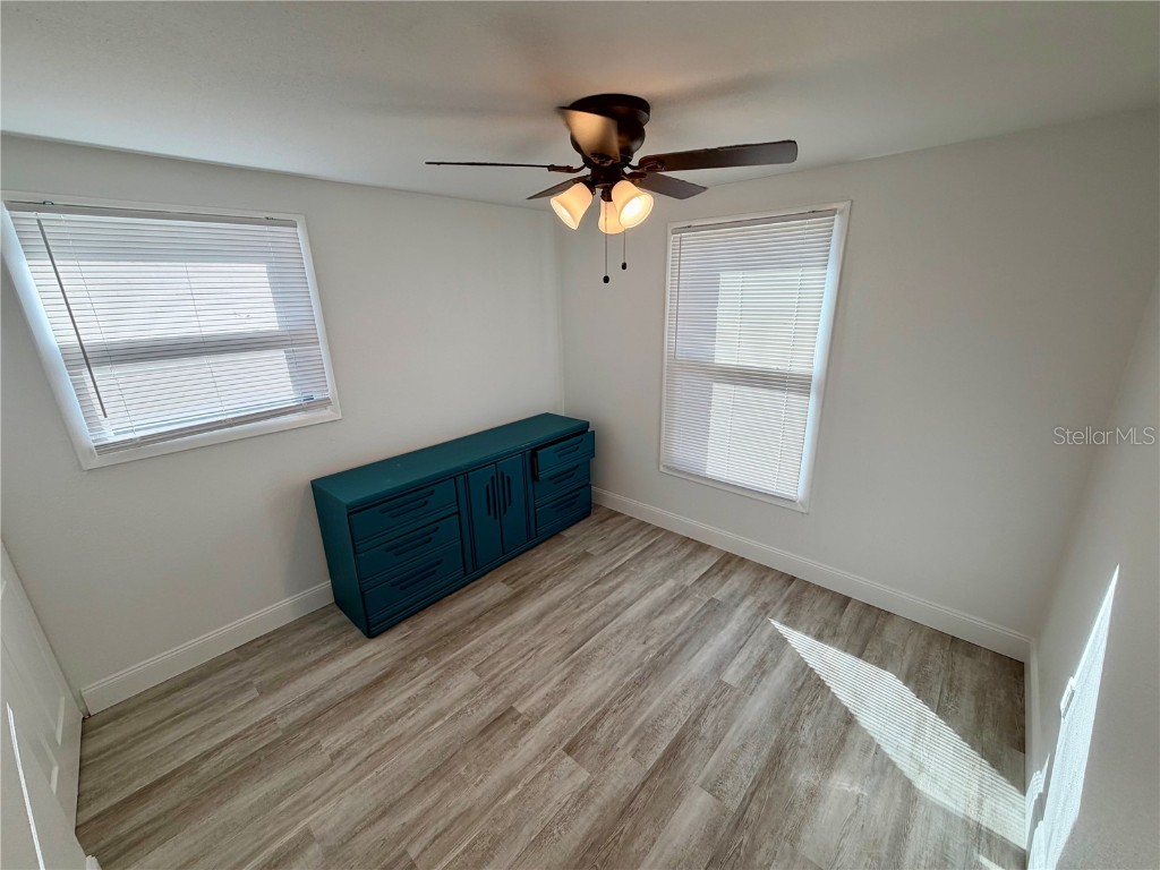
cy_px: 435
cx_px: 580
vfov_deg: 85.7
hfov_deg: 102.1
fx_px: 469
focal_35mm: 14
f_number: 2.2
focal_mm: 2.22
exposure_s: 1/140
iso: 40
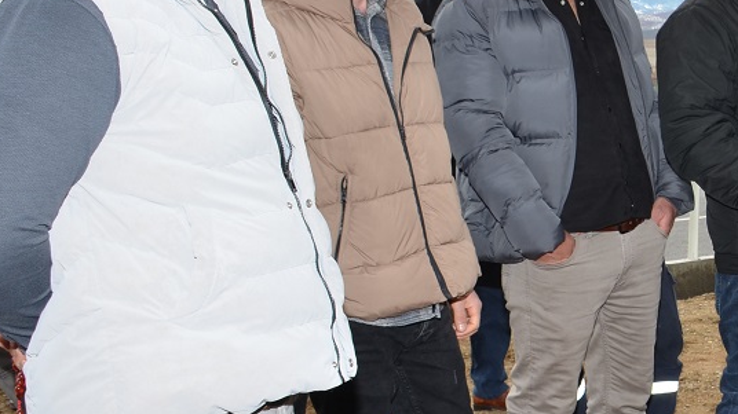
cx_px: 905
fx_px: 1545
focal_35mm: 79
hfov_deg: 24.2
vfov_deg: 15.3
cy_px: 186
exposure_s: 1/250
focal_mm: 18
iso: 100
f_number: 8
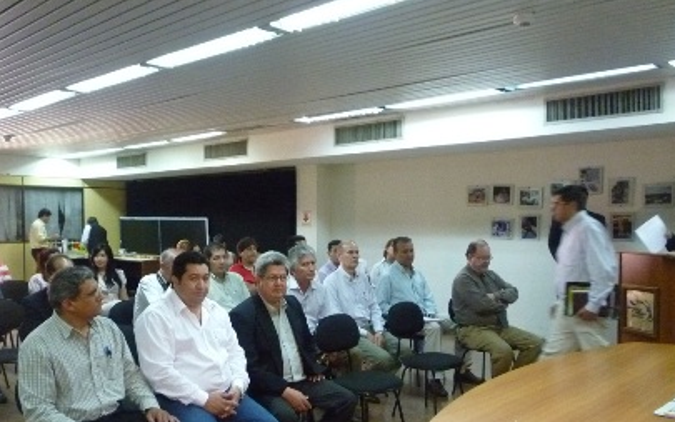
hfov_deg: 56.6
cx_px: 307
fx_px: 625
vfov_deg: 37.1
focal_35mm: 34
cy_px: 252
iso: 800
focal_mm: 5.2
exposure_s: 1/30
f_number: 3.3
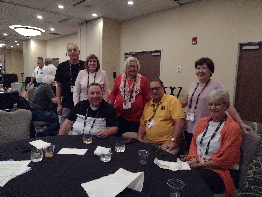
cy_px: 98
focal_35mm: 27
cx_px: 131
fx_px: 204
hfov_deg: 65.3
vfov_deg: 51.4
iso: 1444
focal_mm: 4.71
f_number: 1.7
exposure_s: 1/17
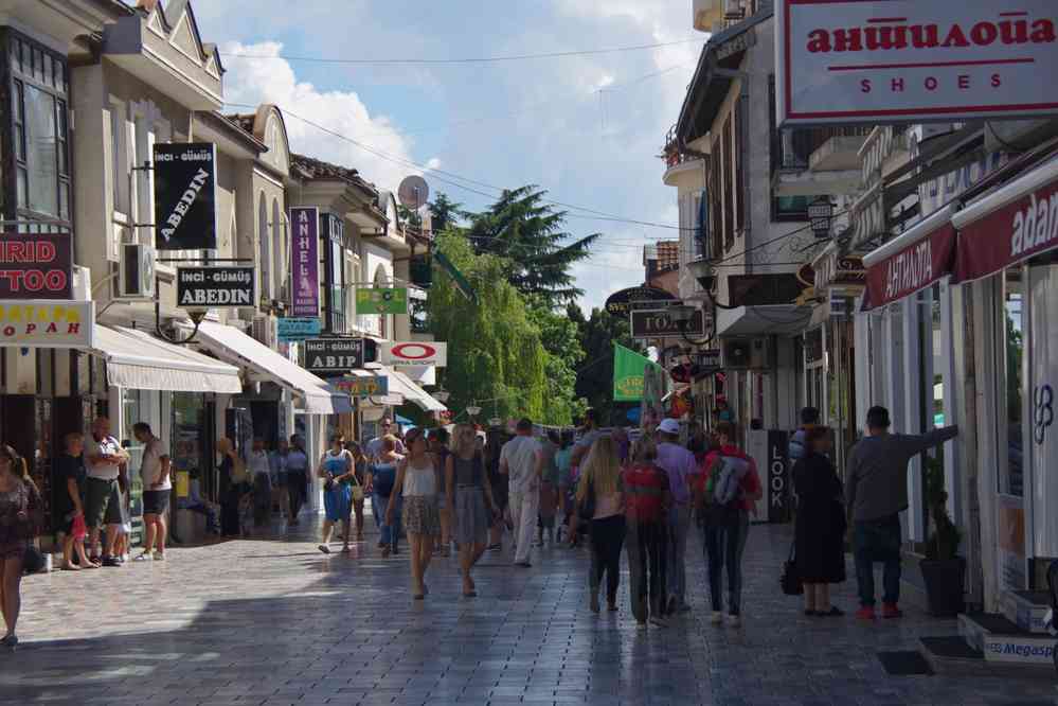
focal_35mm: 87
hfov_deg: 23.4
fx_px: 2557
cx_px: 529
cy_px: 353
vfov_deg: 15.7
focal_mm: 57.5
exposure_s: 1/250
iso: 200
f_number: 5
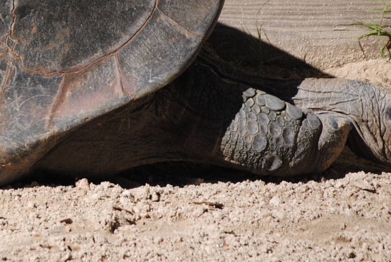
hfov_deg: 3.7
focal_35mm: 562
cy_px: 71
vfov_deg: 2.5
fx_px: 6113
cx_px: 11
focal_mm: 145
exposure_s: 1/1250
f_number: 5
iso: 200
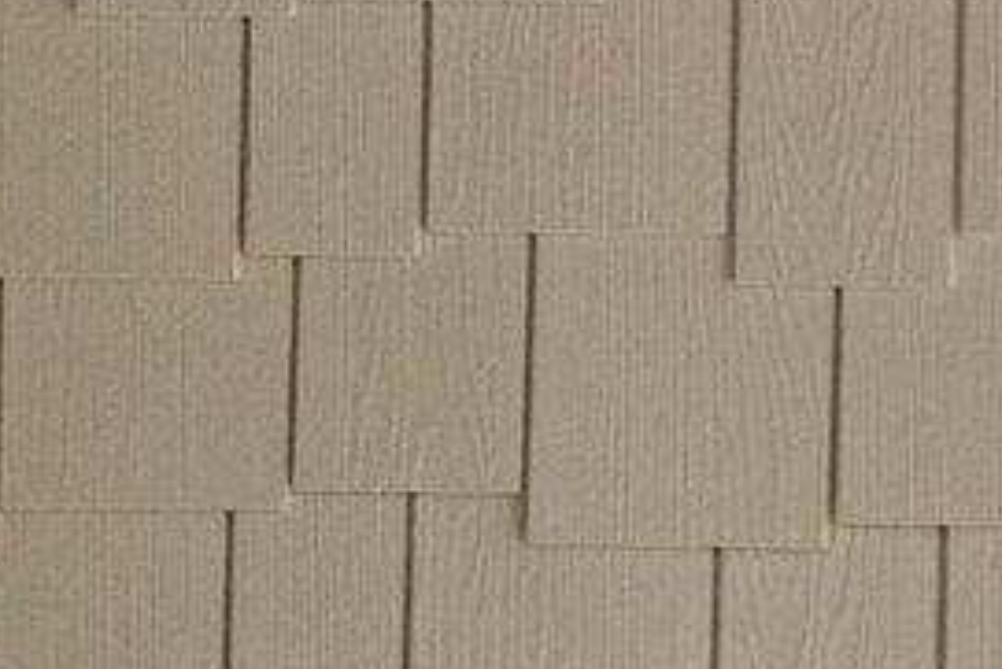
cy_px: 1639
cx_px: 3520
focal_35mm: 219
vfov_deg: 6.0
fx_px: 6098
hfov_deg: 7.6
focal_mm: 19.7
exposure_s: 1/60
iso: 200
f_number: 9
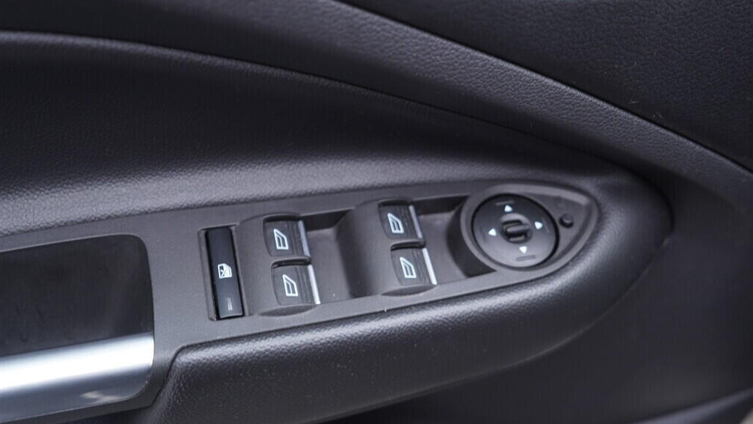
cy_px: 248
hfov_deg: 52.8
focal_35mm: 38
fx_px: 759
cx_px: 376
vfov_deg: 31.1
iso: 250
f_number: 2.8
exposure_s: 1/40
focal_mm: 24
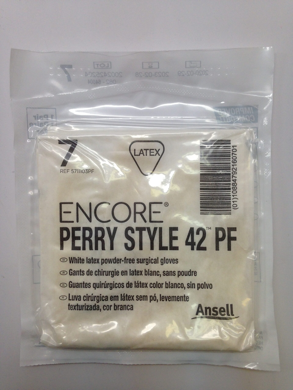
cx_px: 146
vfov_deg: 55.4
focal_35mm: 33
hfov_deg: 42.9
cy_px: 195
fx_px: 372
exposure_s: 1/120
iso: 80
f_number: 2.4
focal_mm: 4.12
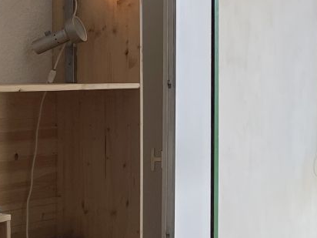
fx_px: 925
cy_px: 86
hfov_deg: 19.2
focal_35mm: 101
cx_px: 273
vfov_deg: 14.6
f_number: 1.6
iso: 32
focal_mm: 4.2
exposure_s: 1/678
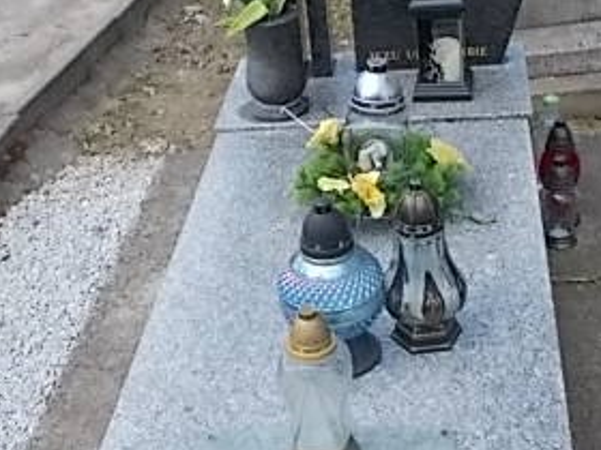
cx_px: 303
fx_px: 1111
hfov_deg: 30.3
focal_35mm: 64
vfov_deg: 22.9
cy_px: 234
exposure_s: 1/160
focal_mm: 4
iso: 80
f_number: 5.4
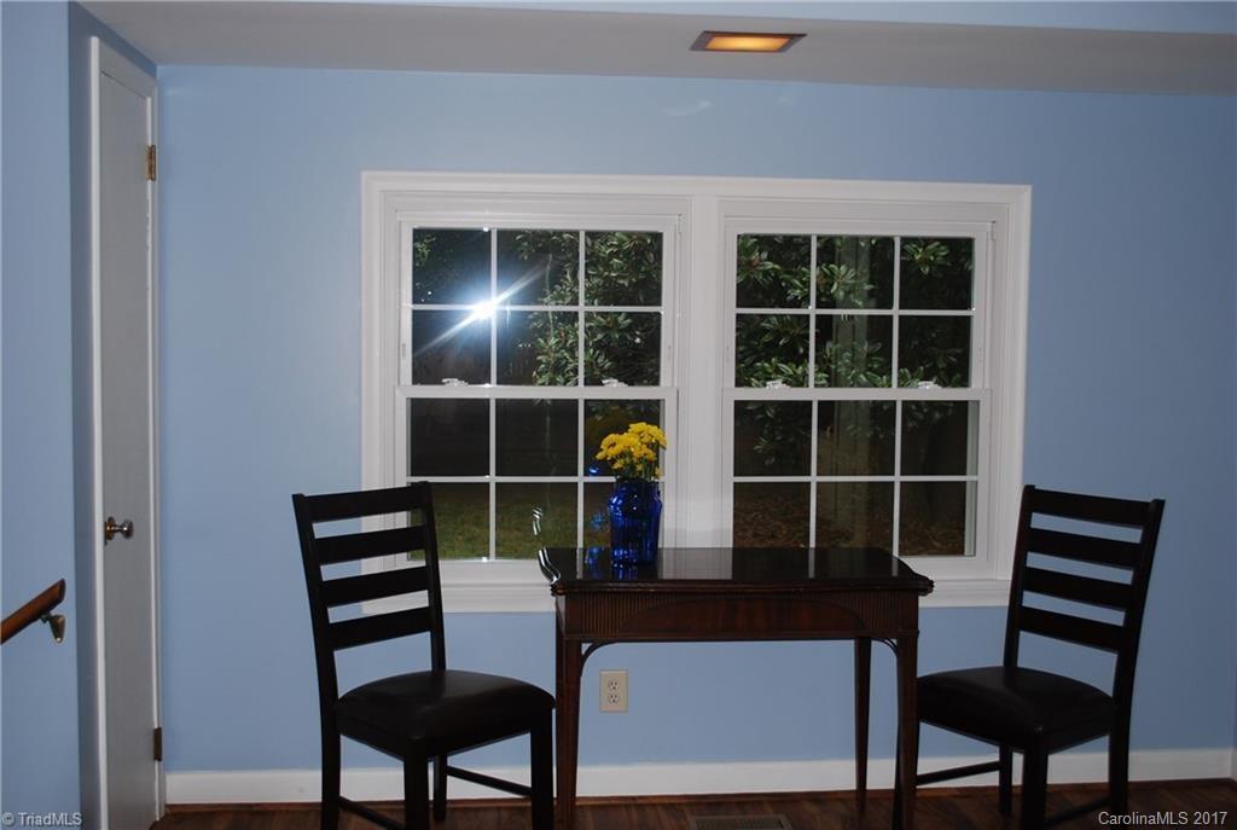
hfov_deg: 49.5
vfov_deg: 34.3
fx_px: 1343
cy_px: 415
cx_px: 618
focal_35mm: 39
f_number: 4.2
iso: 200
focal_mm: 26
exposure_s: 1/60
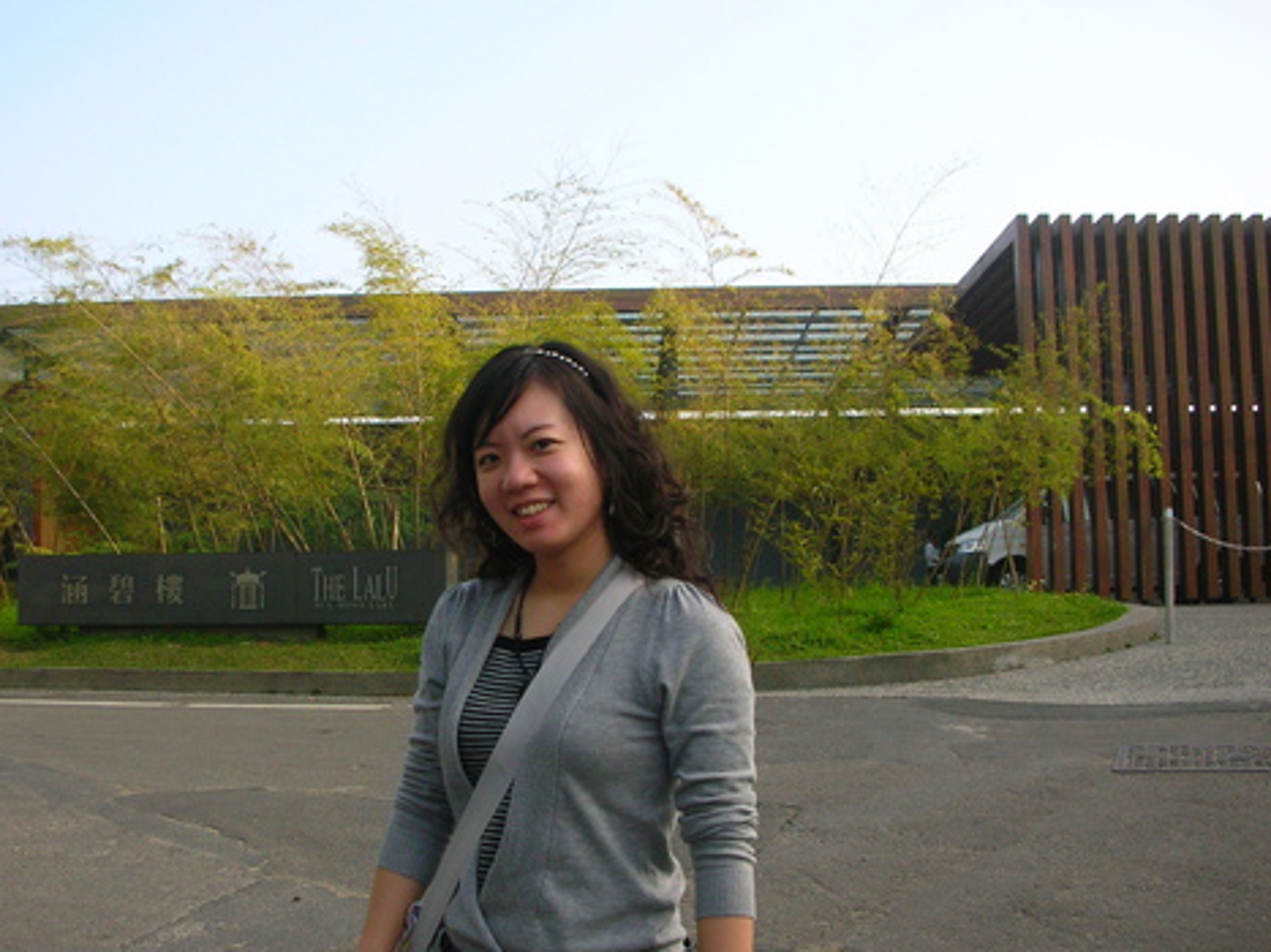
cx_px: 474
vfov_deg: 32.2
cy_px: 487
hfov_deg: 41.8
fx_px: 1652
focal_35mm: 45
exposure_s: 1/46.2
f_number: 8.5
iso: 50
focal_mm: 5.8
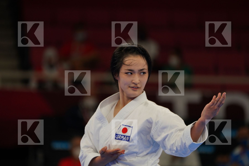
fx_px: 2766
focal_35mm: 400
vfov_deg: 3.4
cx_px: 124
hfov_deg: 5.2
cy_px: 83
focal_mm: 400
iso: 800
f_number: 5.6
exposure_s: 1/500
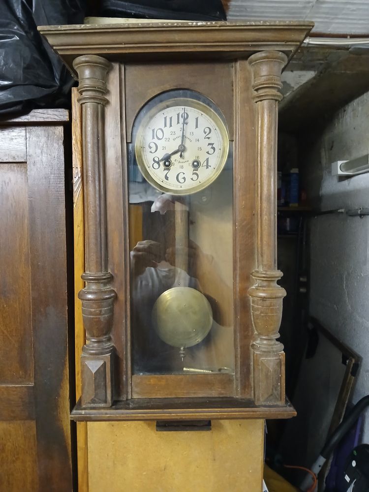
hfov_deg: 53.1
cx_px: 184
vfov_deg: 67.3
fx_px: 370
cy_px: 246
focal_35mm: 26
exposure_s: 1/16.7
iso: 800
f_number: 1.8
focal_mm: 3.98
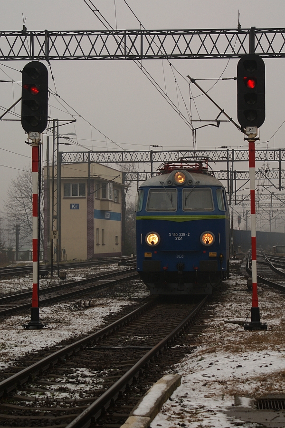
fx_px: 891
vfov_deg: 27.0
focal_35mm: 75
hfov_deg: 18.2
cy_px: 214
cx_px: 142
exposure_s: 1/160
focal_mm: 50
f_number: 5.6
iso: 125
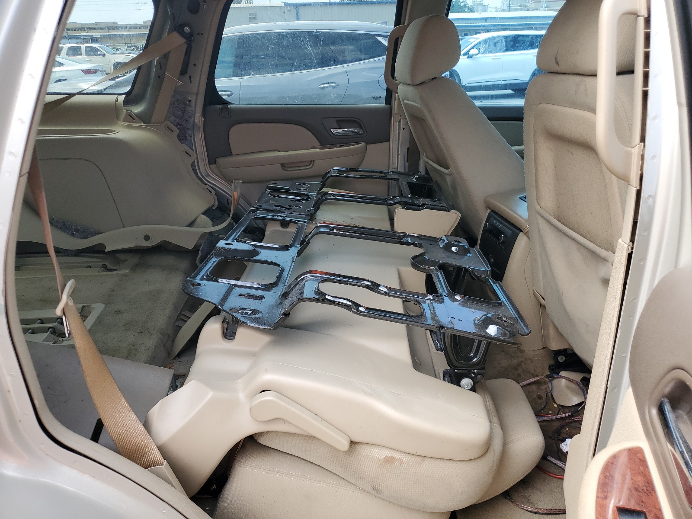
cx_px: 346
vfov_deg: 53.1
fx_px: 520
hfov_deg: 67.3
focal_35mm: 26
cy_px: 260
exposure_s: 1/385
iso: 50
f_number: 1.5
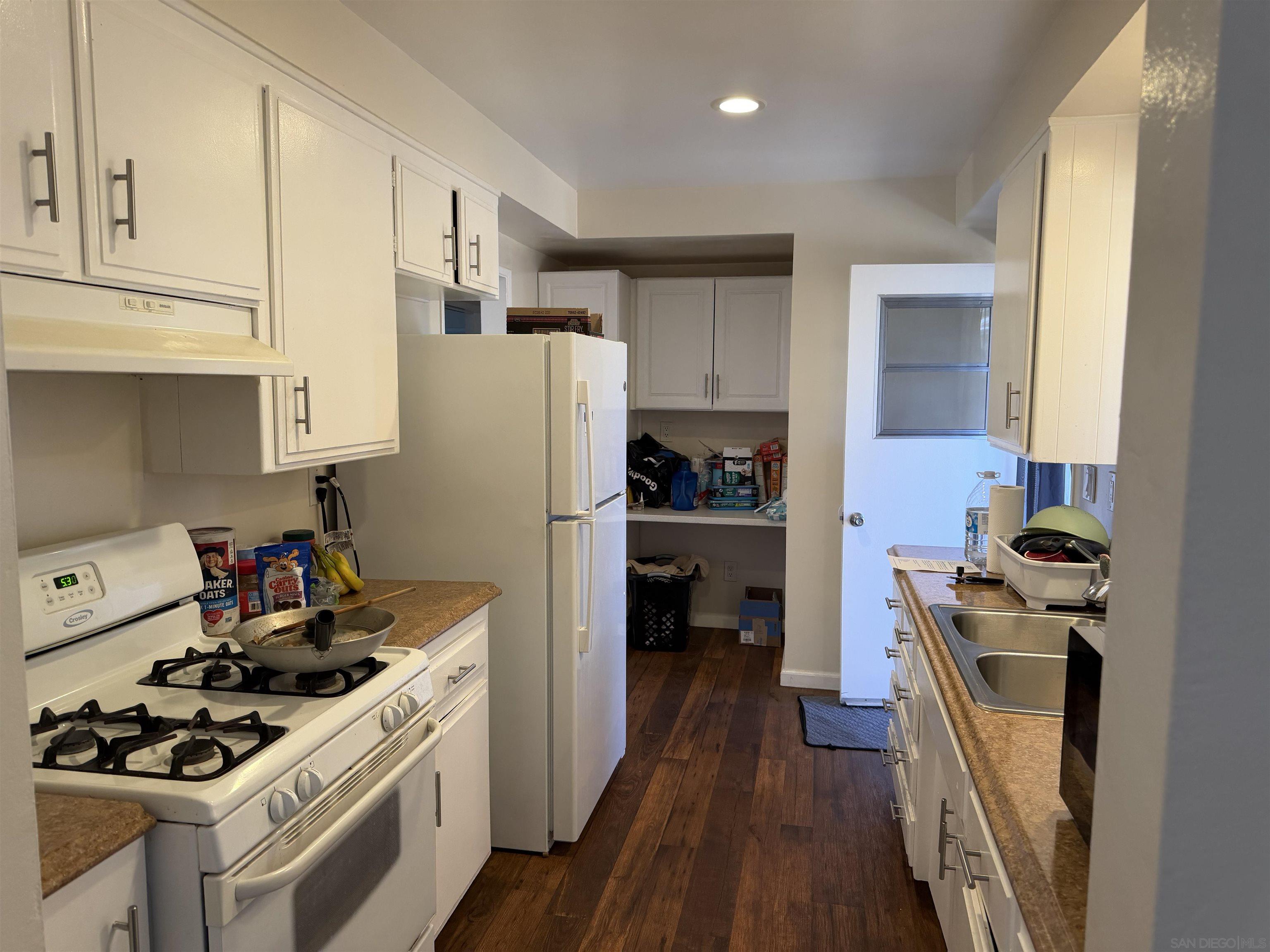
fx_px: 881
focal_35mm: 24
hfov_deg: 71.6
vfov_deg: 56.8
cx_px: 635
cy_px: 476
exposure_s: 1/120
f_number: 1.78
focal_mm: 6.76
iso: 200
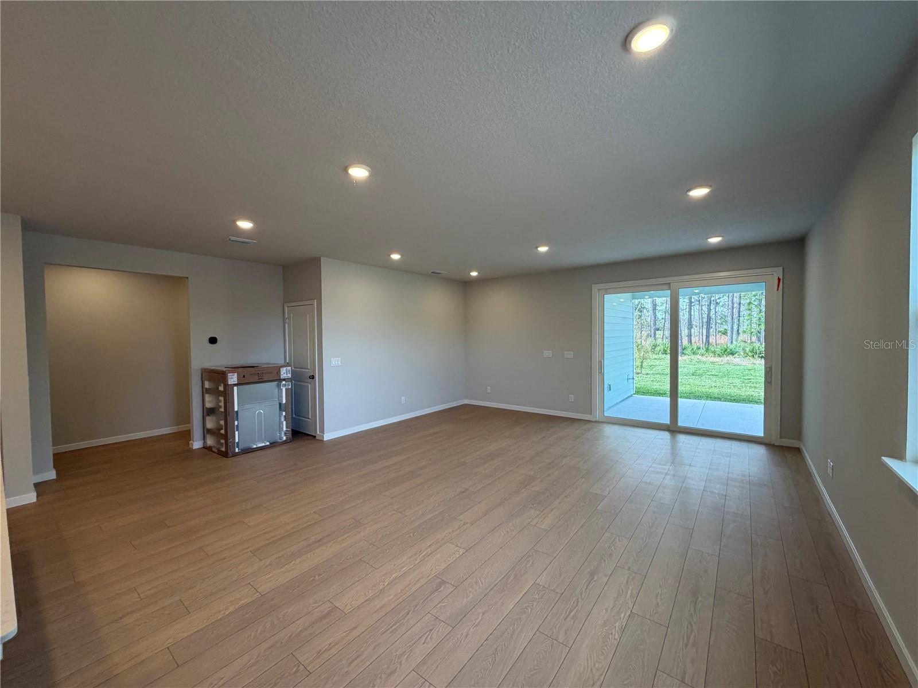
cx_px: 459
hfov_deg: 102.1
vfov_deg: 85.7
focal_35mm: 14
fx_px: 371
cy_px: 344
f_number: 2.2
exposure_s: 1/120
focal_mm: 2.22
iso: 125
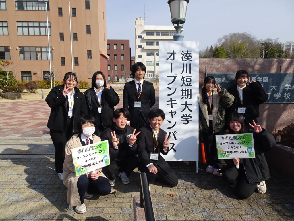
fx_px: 204
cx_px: 147
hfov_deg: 71.6
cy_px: 110
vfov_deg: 56.8
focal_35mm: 24
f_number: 3.5
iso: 80
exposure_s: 1/1000
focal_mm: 4.1
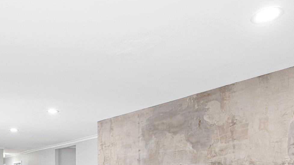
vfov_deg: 30.6
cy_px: 176
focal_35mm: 35
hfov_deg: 55.8
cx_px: 106
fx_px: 273
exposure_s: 1/5
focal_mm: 16
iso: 250
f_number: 9
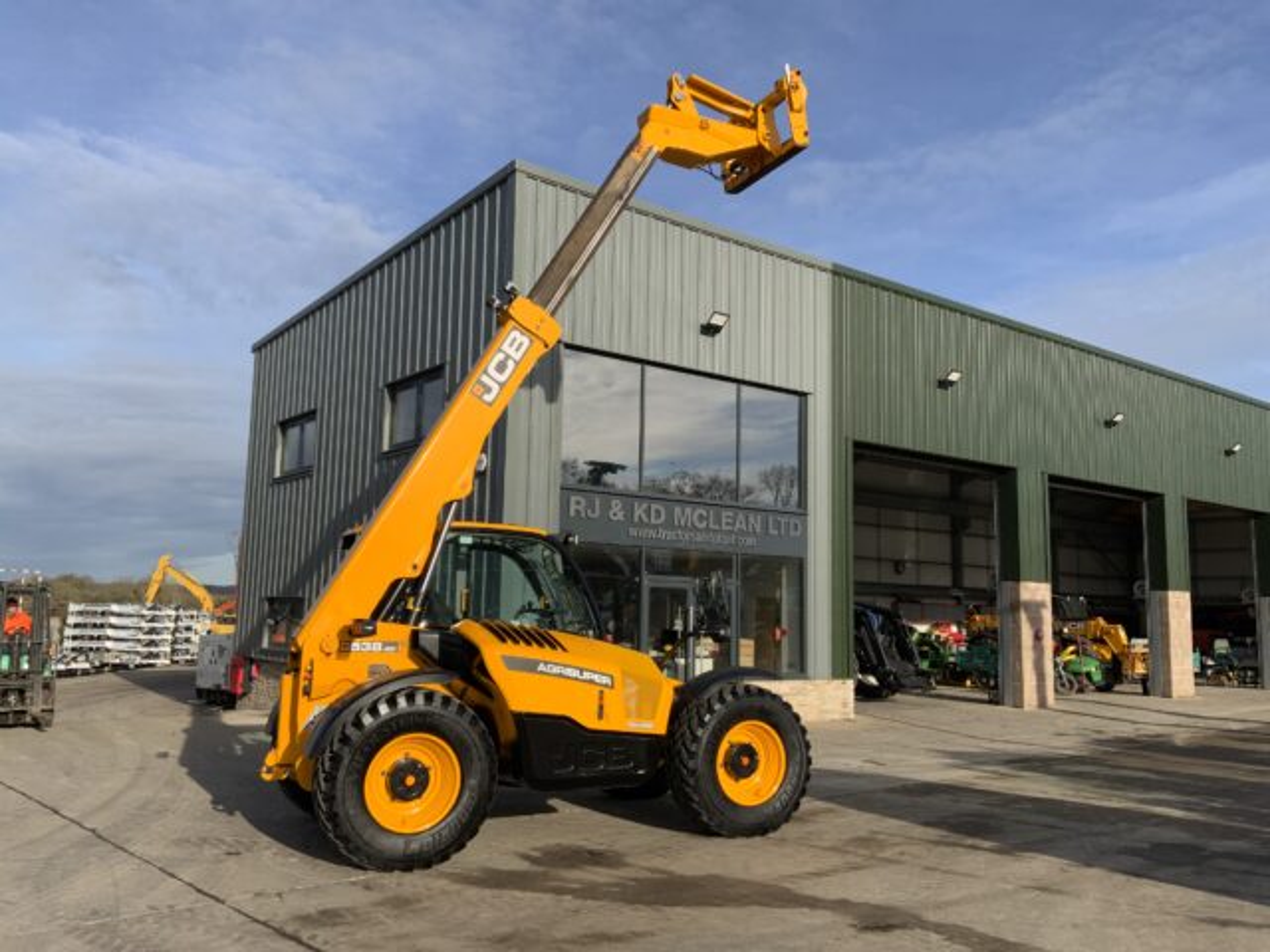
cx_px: 635
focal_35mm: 29
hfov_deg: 61.7
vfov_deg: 48.2
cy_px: 476
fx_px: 1064
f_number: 1.8
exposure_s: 1/1912
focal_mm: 3
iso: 16
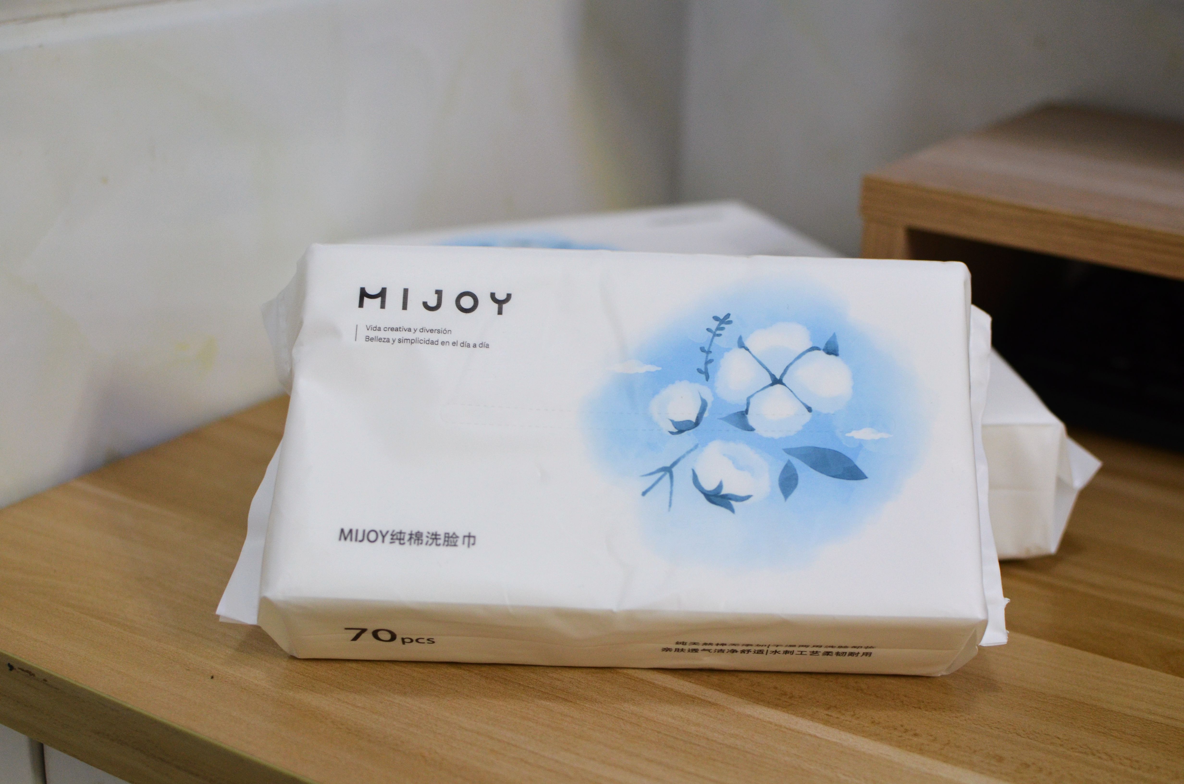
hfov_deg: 37.9
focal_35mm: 52
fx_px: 1723
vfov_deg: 25.6
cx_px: 592
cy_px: 392
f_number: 3.5
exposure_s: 1/50
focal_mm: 35
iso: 800
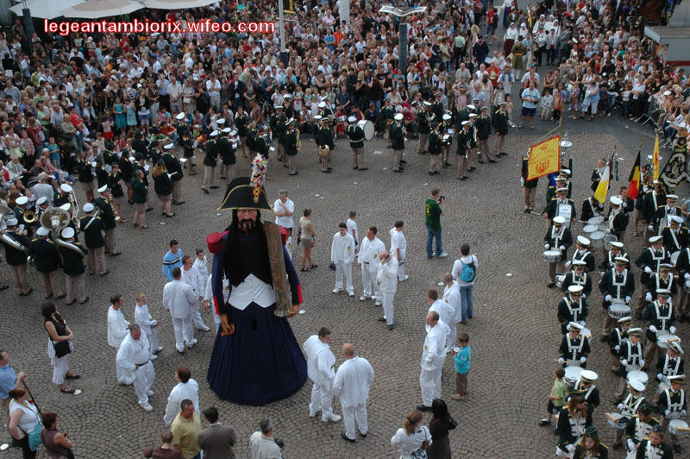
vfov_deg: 33.0
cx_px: 345
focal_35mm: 40
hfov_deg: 48.0
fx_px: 776
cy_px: 230
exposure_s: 1/20
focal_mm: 27
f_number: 20
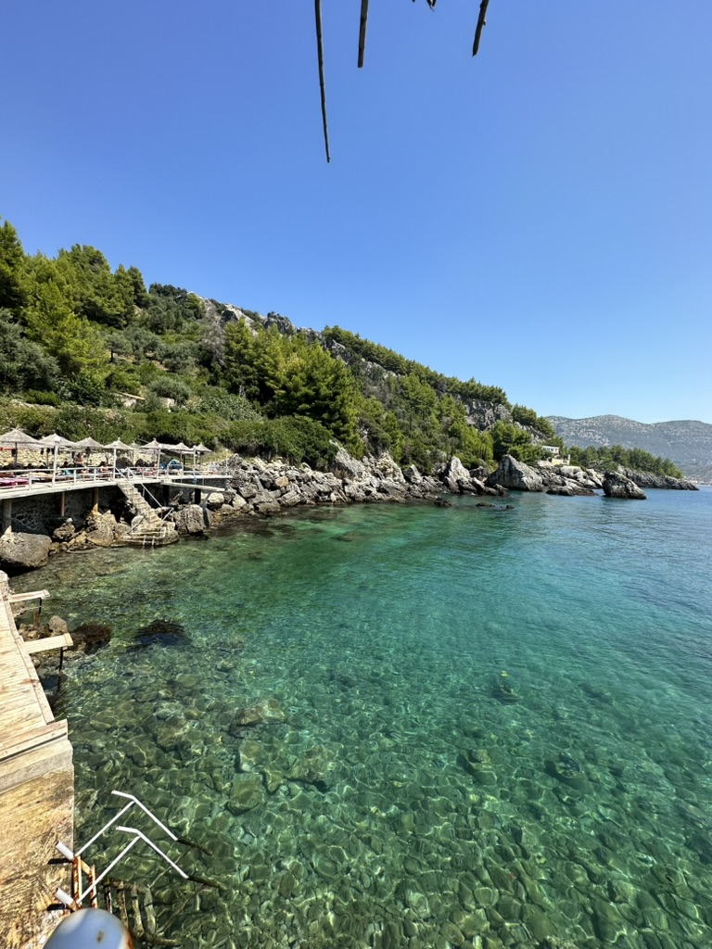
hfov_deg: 85.7
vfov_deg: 102.1
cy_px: 474
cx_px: 356
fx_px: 384
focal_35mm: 14
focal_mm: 2.22
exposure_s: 1/1135
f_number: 2.2
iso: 40
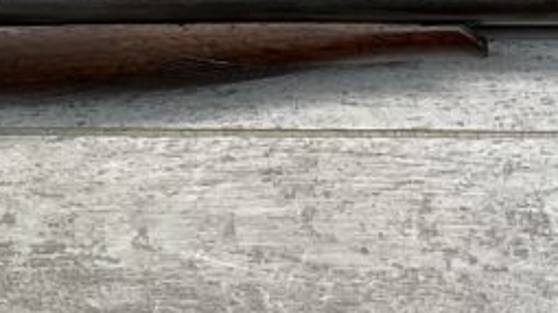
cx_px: -398
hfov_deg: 15.0
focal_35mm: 127
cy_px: 39
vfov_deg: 9.5
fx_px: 1878
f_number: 1.8
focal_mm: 3
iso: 16
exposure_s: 1/182
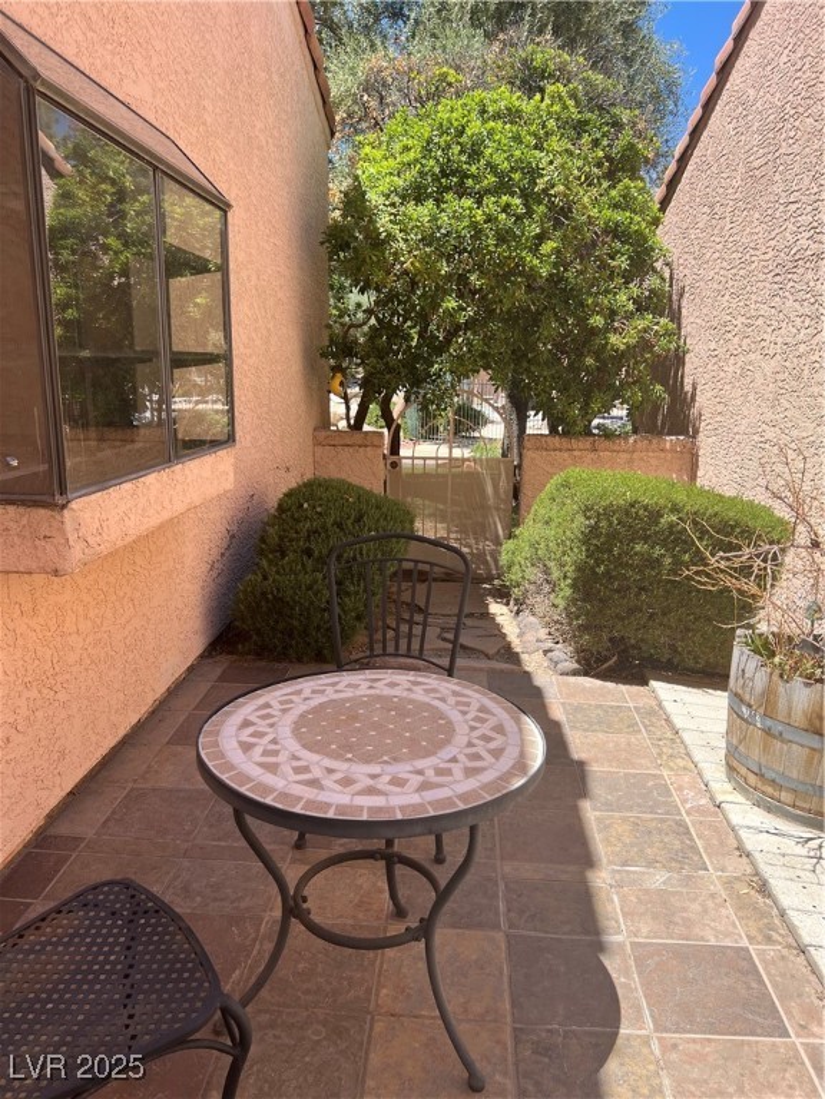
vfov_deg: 67.3
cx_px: 412
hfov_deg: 53.1
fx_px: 826
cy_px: 550
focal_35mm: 26
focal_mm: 5.7
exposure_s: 1/1751
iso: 50
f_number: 1.5
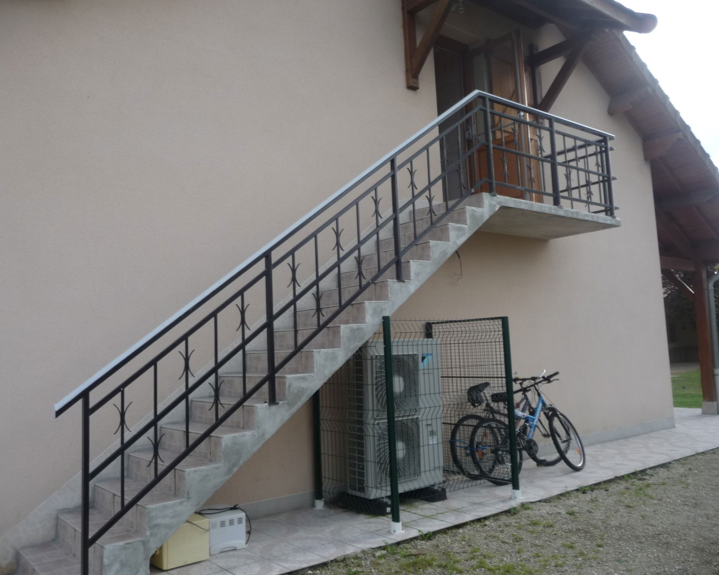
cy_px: 283
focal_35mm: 30
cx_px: 341
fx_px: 638
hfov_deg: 58.7
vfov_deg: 48.5
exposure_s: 1/250
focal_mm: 4.7
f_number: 3.3
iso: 100
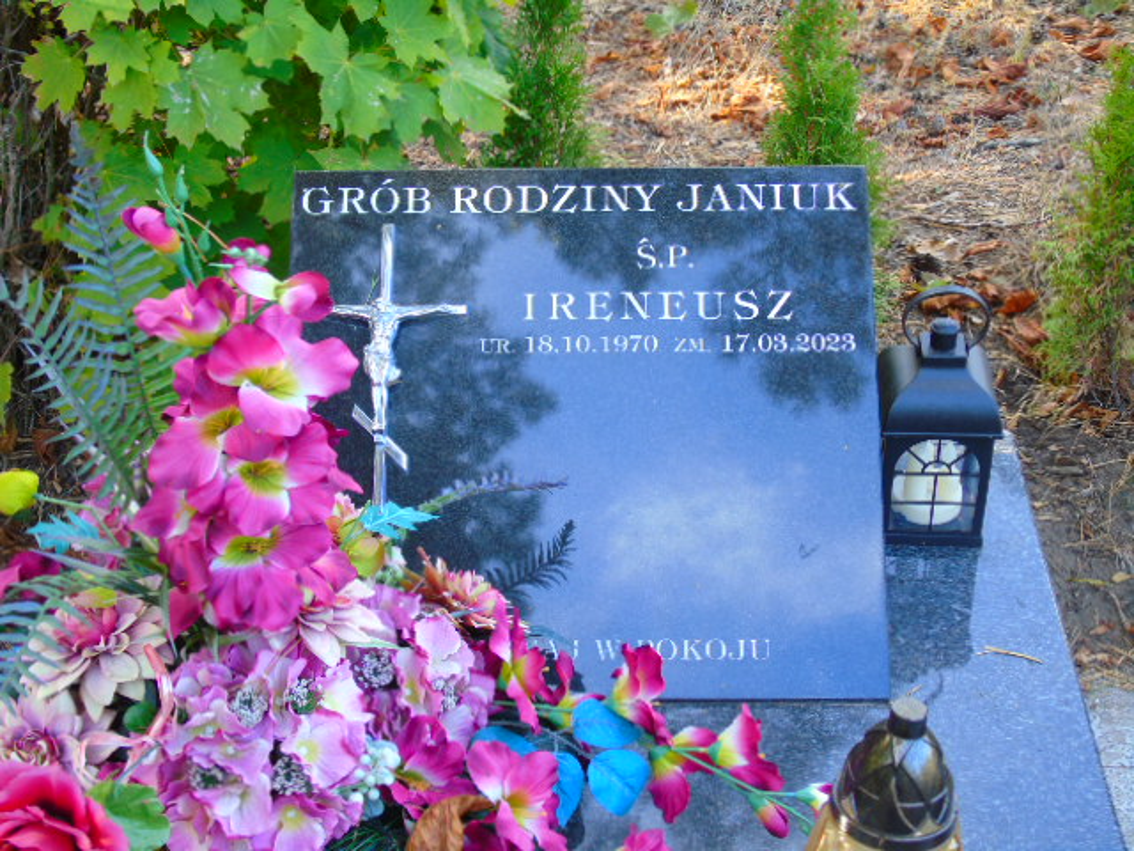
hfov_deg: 35.5
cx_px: 567
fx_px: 1769
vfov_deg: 27.0
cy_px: 426
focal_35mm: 54
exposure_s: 1/30
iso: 100
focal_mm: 9.6
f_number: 4.3
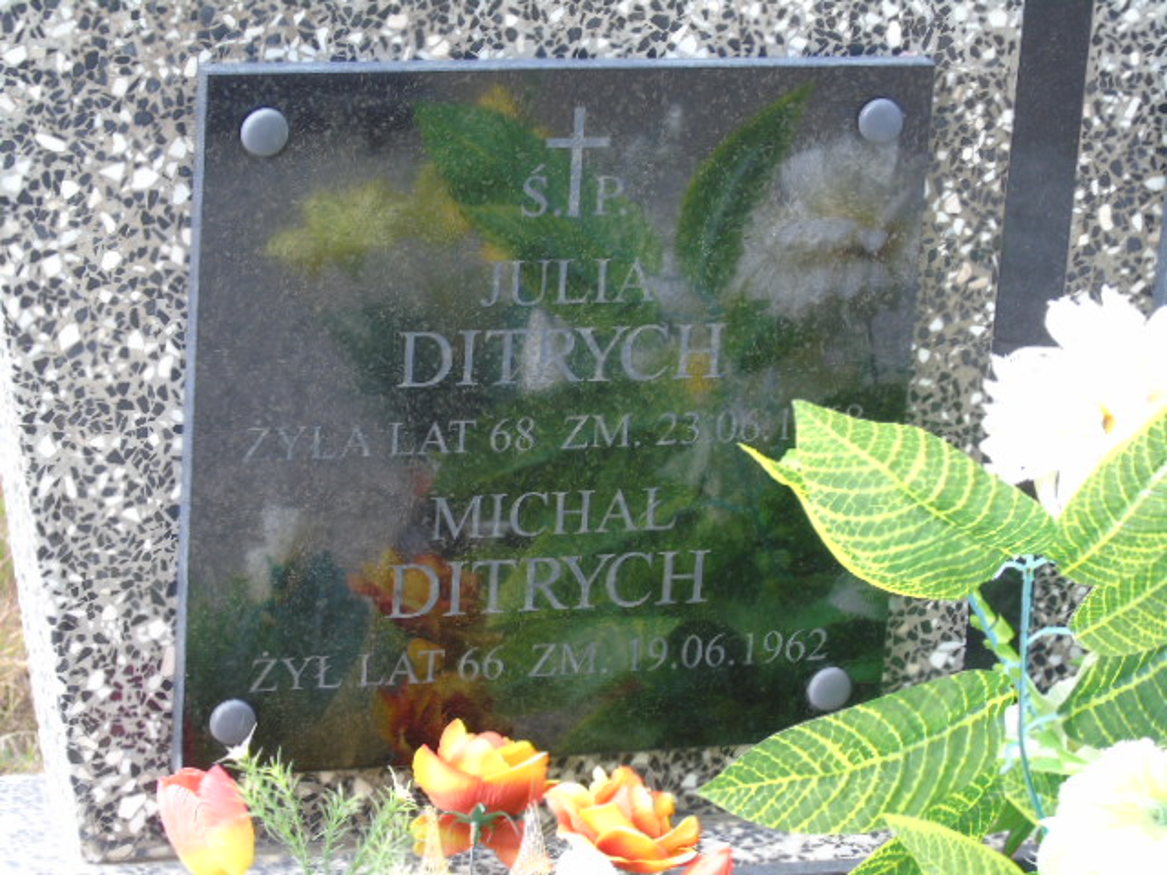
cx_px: 584
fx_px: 4180
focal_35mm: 124
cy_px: 438
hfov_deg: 15.9
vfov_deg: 12.0
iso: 80
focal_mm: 22
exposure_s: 1/30
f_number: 4.6
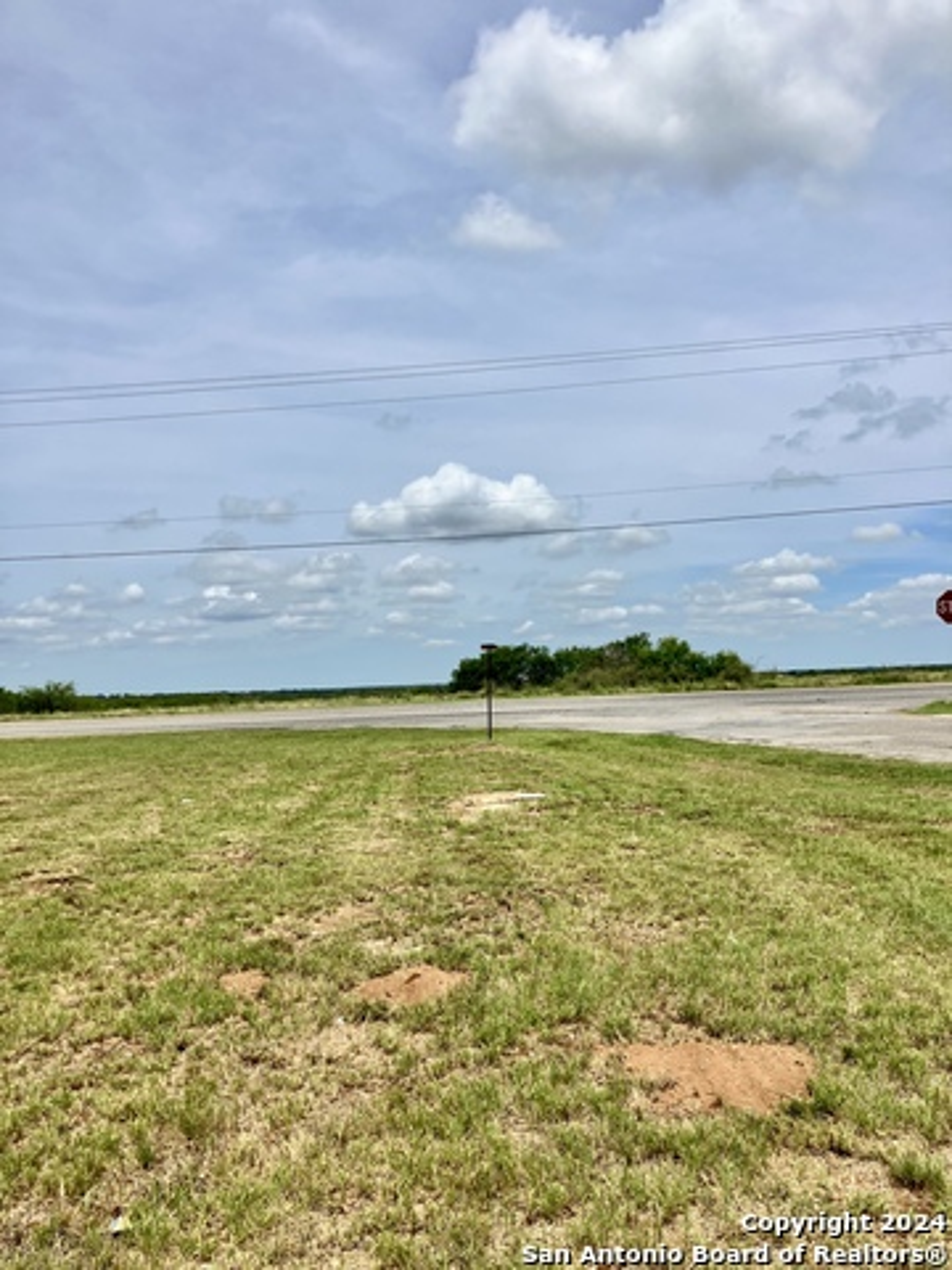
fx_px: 1027
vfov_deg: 63.4
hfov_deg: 49.7
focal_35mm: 28
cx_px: 476
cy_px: 635
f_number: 1.8
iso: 32
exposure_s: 1/4878
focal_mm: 3.99
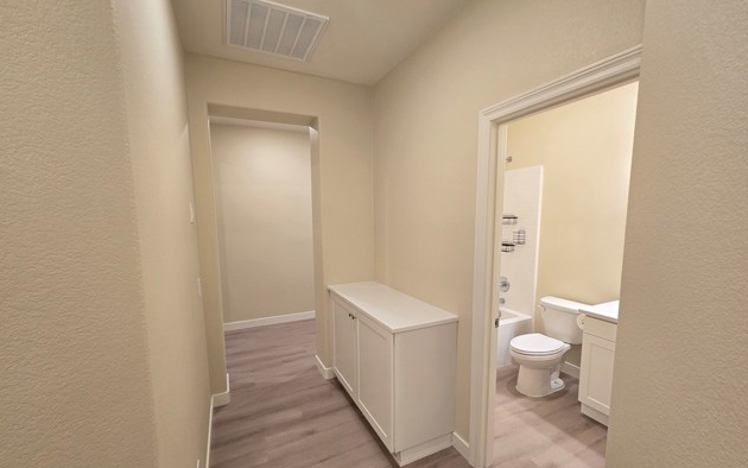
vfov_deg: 78.5
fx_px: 285
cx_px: 369
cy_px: 253
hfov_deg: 105.3
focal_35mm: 14
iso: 200
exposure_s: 1/60
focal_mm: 2.2
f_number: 2.2
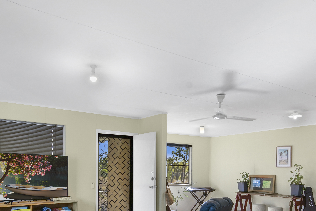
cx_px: 184
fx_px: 281
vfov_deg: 39.3
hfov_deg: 58.4
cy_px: 172
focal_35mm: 32
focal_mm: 15
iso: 800
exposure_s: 1/1000
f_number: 8
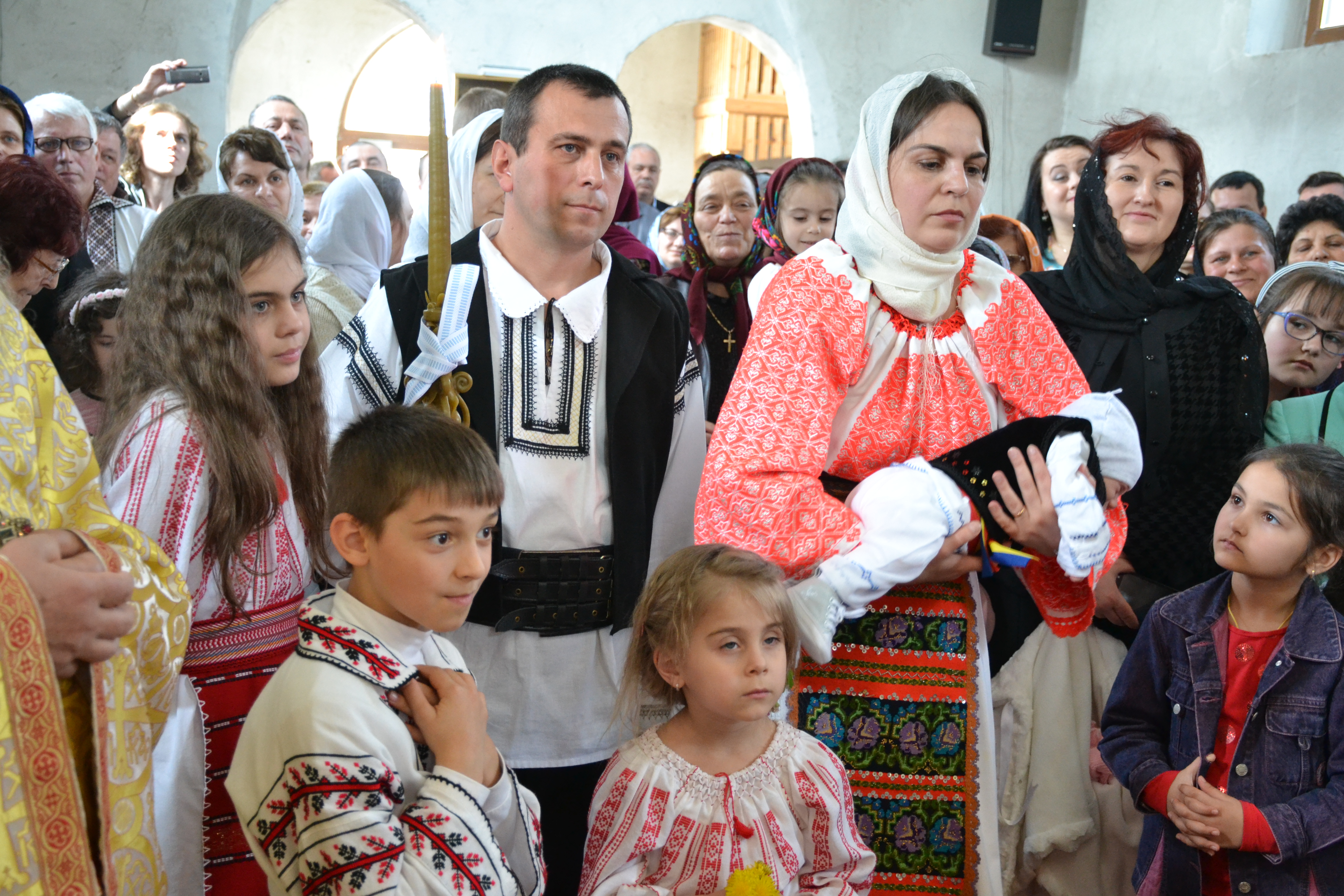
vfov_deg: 28.1
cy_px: 448
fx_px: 1792
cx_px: 672
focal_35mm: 48
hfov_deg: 41.1
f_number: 4
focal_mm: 32
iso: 1600
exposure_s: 1/50
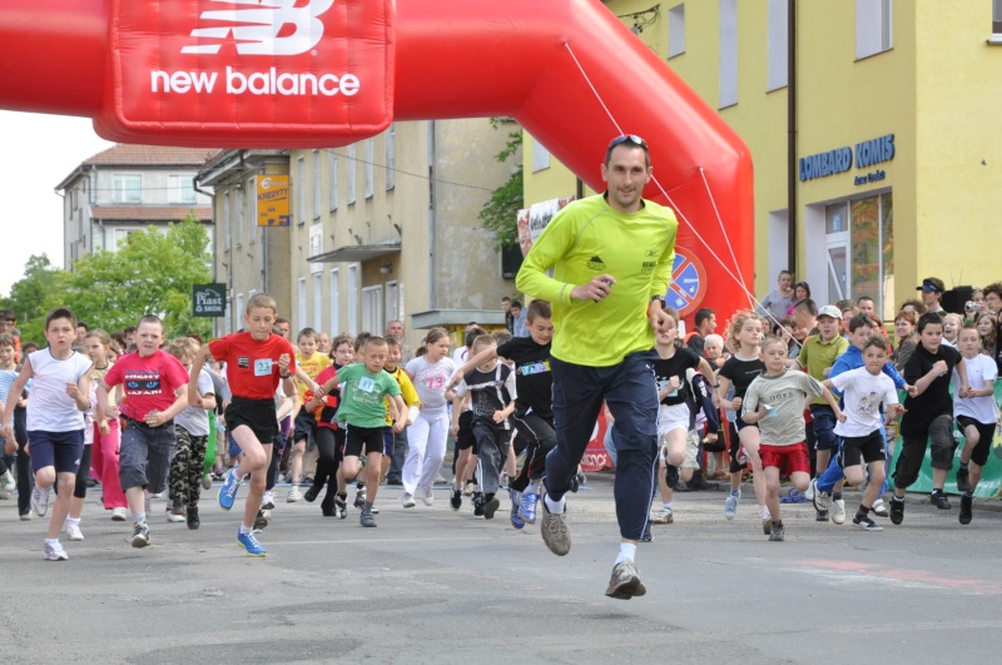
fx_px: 2835
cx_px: 501
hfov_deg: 20.0
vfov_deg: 13.4
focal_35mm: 102
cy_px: 332
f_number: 5.6
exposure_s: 1/1000
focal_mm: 68
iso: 1250
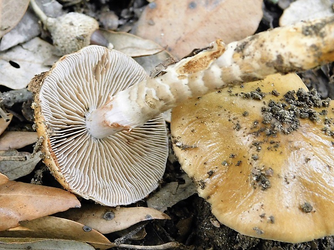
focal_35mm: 115
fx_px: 1110
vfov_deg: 12.9
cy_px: 125
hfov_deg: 17.1
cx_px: 167
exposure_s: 1/30
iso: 800
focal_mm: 20.3
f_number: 4.8
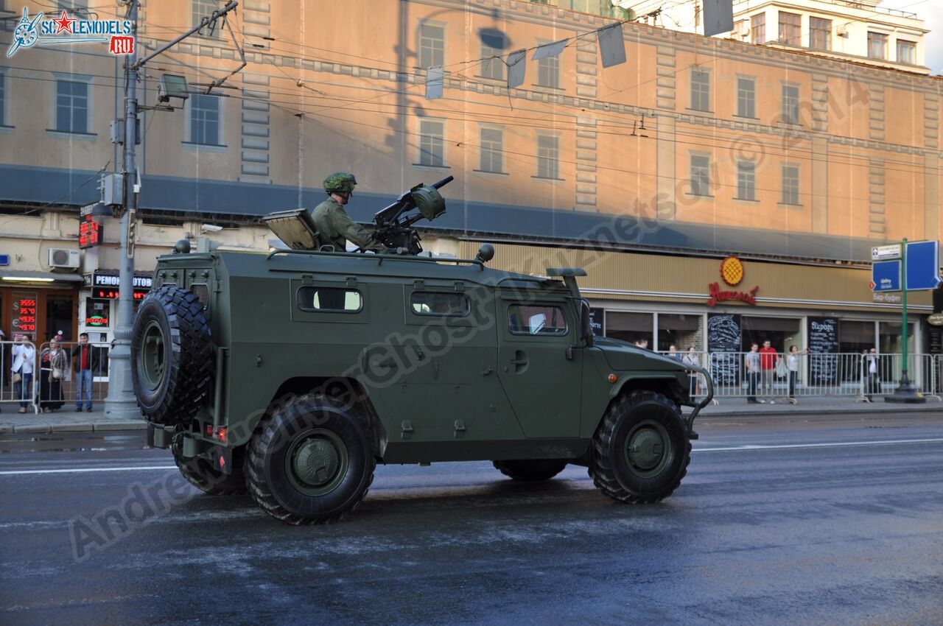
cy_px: 313
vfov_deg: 28.0
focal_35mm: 48
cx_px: 472
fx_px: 1256
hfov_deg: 41.2
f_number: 2.8
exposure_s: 1/320
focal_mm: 32
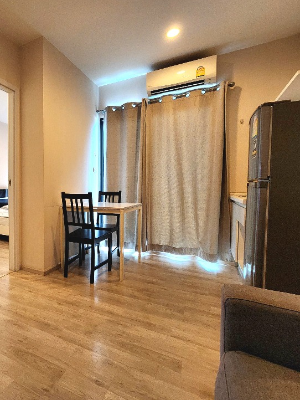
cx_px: 60
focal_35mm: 18
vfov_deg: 87.7
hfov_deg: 65.2
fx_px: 208
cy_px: 197
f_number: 2.2
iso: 250
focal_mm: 2.2
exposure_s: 1/50
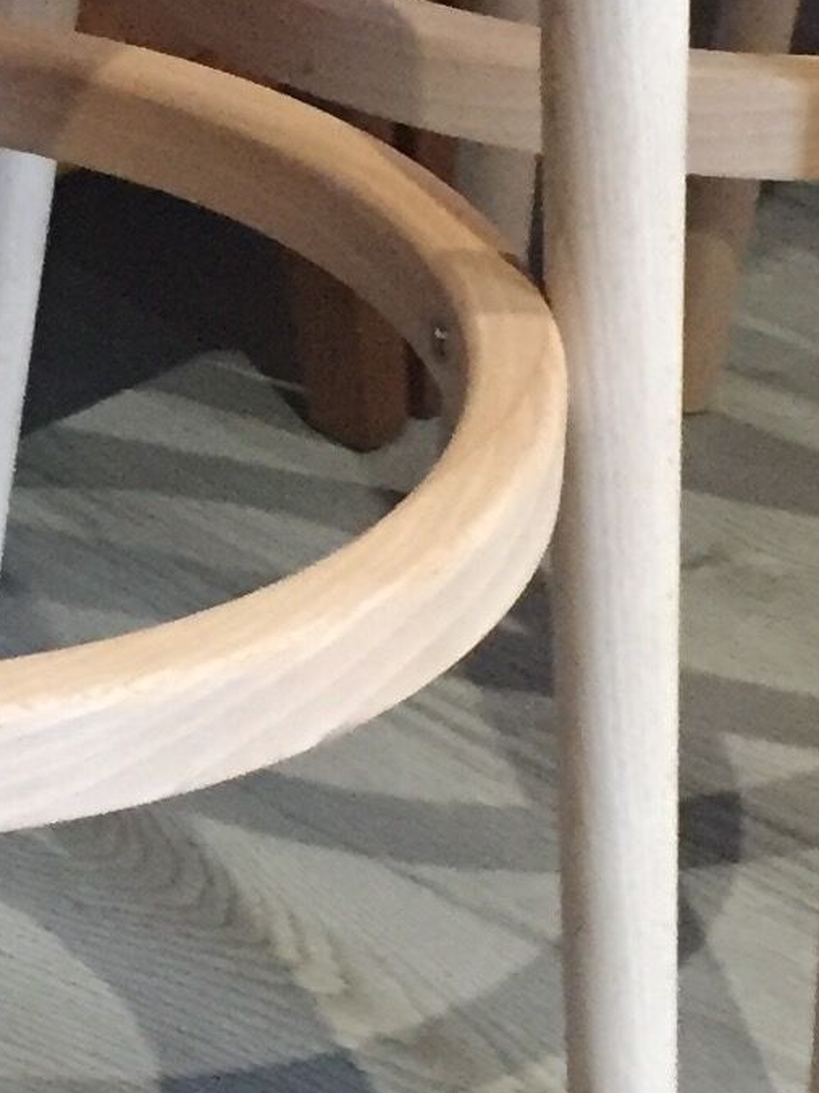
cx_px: -136
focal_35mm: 140
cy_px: 249
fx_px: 4416
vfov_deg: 14.0
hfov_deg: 10.4
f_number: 2.2
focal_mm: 4.15
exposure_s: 1/17
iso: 250
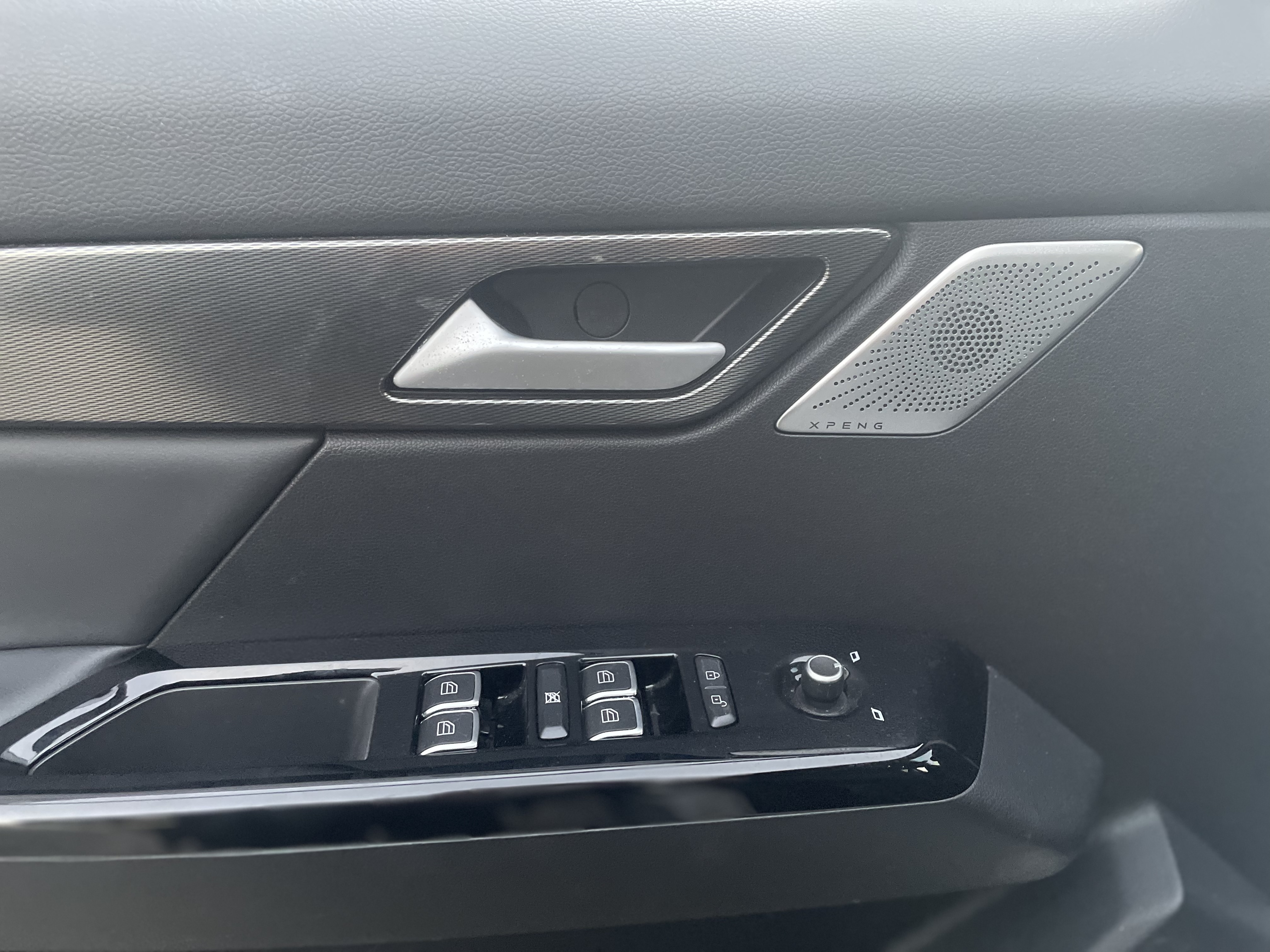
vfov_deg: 53.1
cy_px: 476
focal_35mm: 26
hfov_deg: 67.3
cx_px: 635
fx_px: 954
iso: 500
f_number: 1.6
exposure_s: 1/40
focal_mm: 4.2
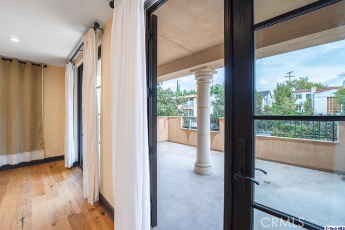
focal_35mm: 14
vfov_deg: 81.2
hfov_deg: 104.2
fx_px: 134
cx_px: 172
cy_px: 115
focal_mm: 14
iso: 250
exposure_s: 1/1000
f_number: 8
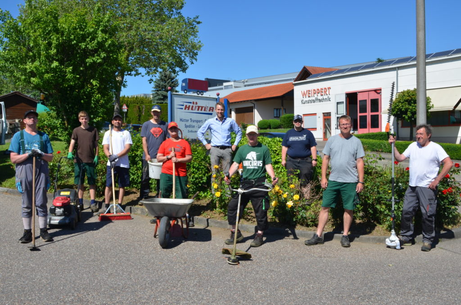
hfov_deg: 53.2
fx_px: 460
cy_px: 152
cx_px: 230
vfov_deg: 36.7
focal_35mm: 36
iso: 100
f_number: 8
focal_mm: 24
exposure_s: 1/250
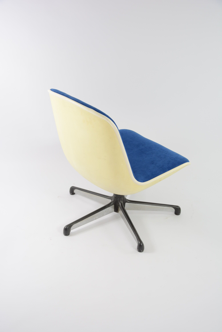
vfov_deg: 46.4
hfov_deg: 31.9
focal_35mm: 42
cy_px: 166
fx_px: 388
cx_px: 111
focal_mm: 28
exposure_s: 1/125
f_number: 5.6
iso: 360
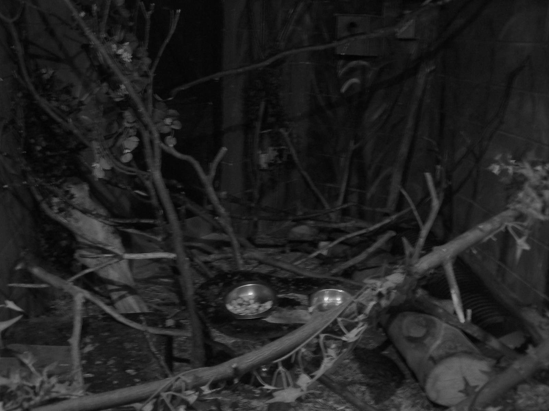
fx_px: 571
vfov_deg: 39.7
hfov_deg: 51.4
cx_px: 274
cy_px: 206
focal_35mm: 36
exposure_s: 1
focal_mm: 6
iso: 200
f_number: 2.8
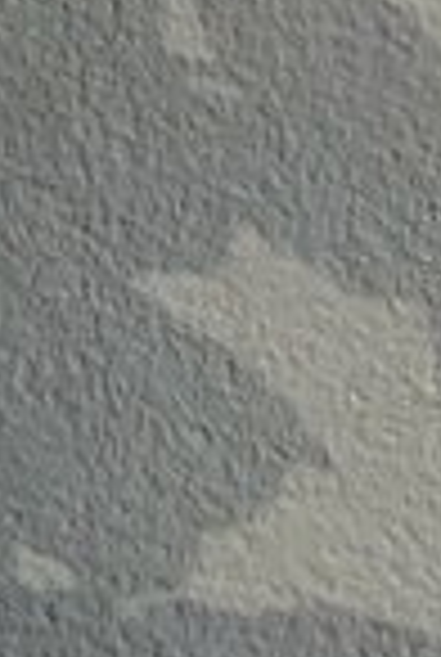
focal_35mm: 113
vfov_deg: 15.1
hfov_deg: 12.2
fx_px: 2066
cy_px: -598
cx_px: 263
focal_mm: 4.25
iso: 160
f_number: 1.8
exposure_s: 1/50
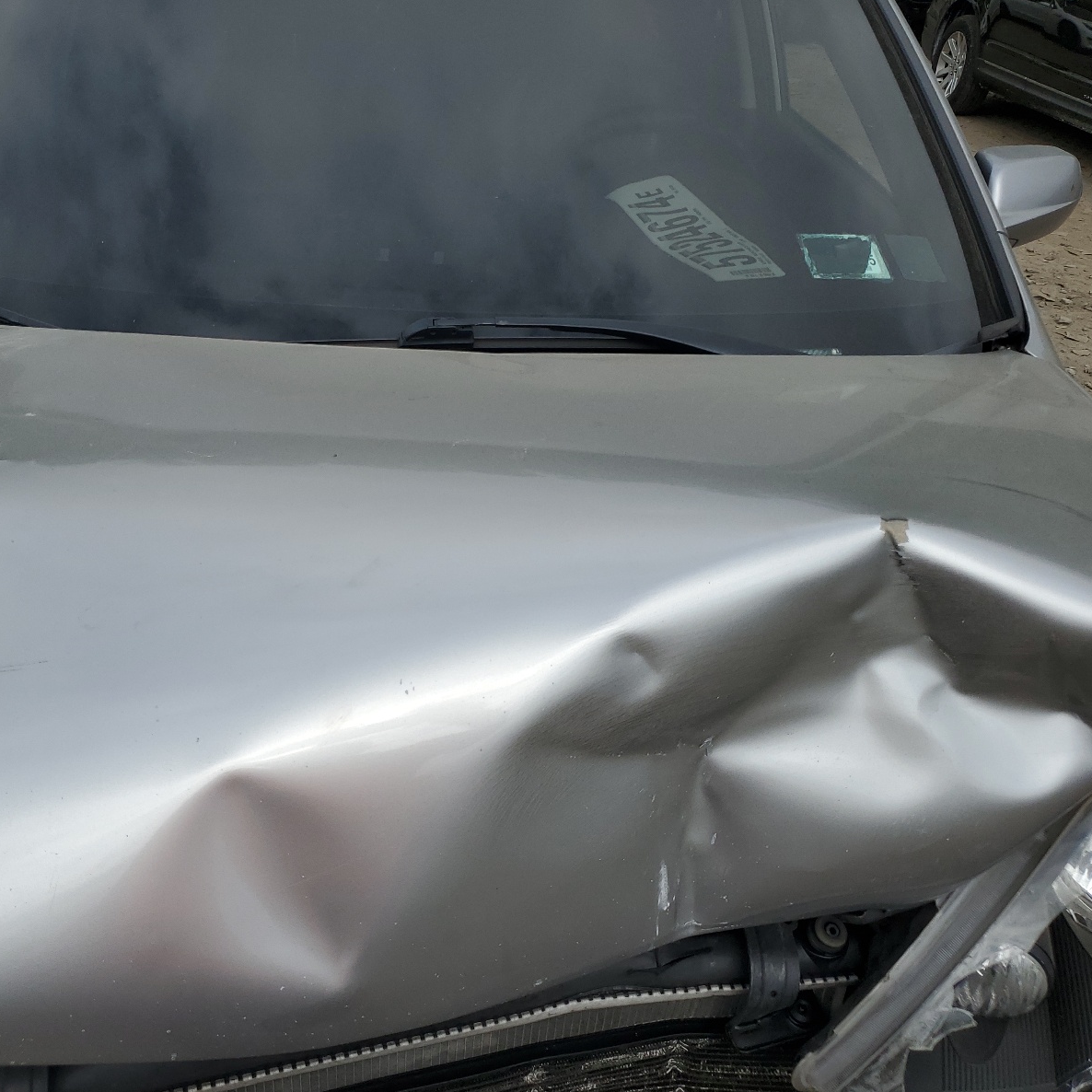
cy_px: 546
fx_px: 1106
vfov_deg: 52.5
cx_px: 437
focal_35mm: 31
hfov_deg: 52.2
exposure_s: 1/5000
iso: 50
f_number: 1.5
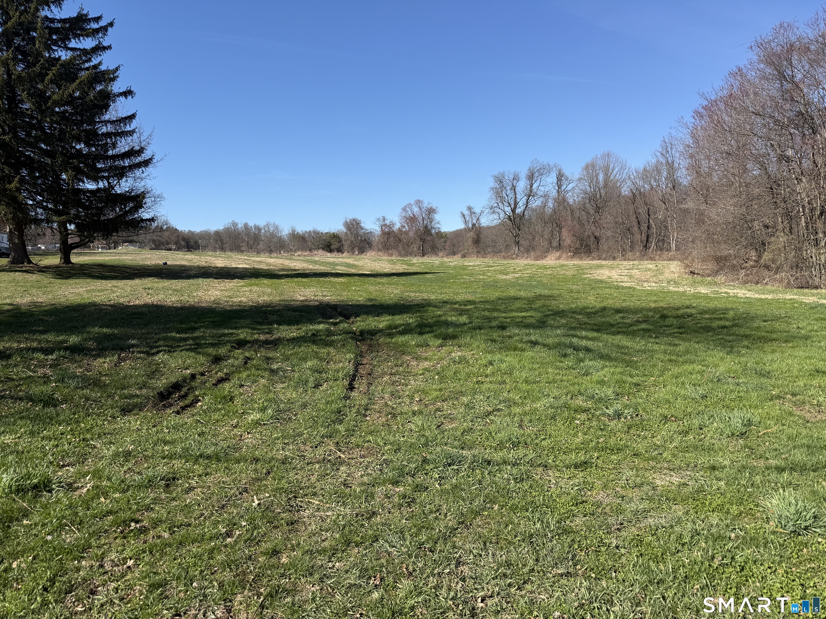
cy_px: 310
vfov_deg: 56.8
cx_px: 413
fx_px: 573
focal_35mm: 24
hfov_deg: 71.6
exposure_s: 1/3759
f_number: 1.78
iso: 80
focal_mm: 6.76
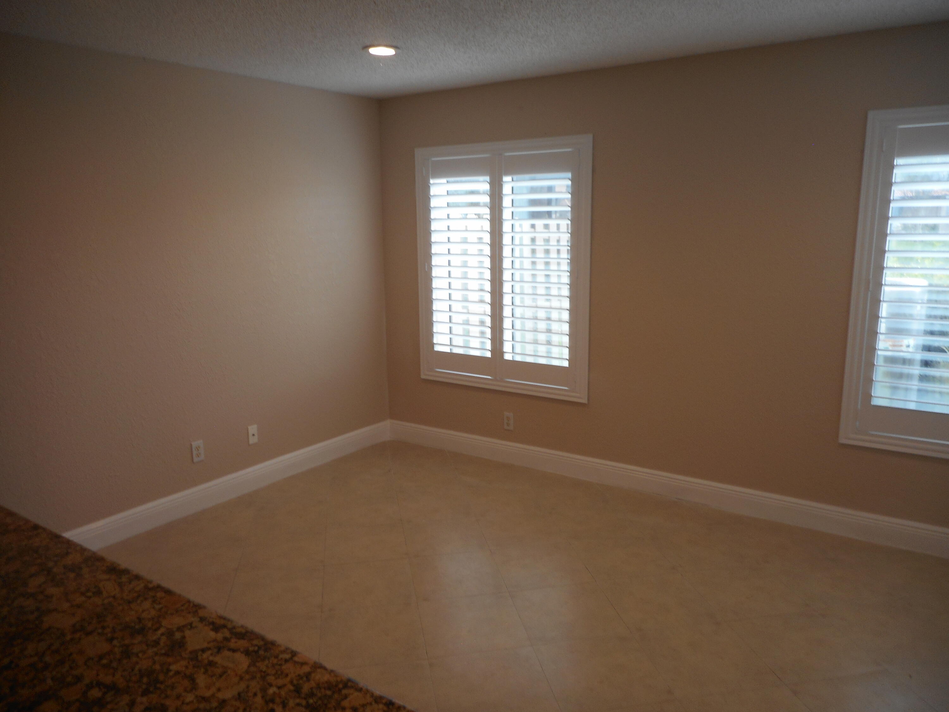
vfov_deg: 54.9
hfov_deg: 69.4
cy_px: 356
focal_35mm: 25
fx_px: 685
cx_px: 474
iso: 80
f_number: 3.7
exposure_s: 1/30
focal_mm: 4.5
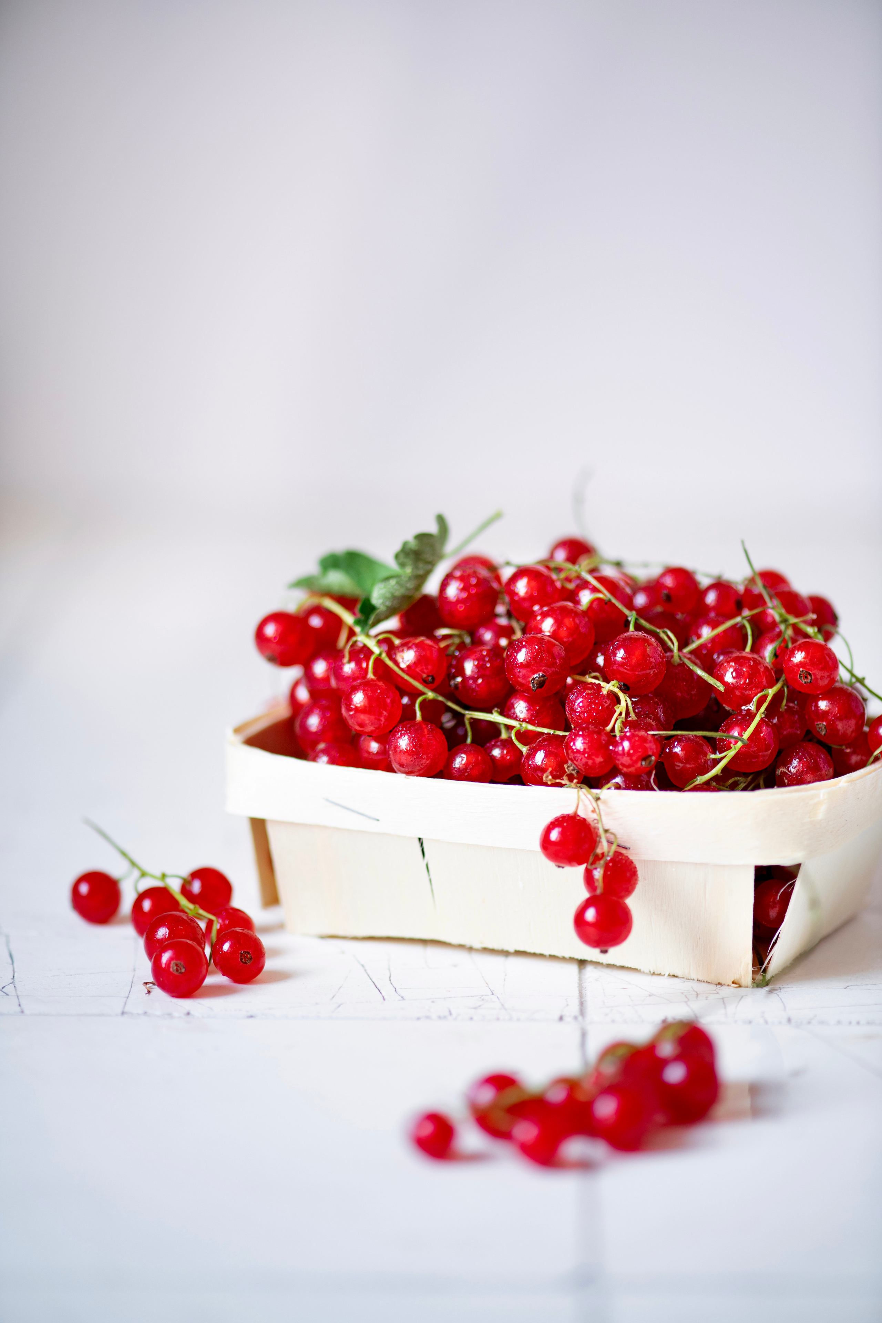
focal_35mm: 105
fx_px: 3858
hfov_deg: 13.0
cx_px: 441
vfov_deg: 19.5
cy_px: 662
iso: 250
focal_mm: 105
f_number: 3
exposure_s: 1/5
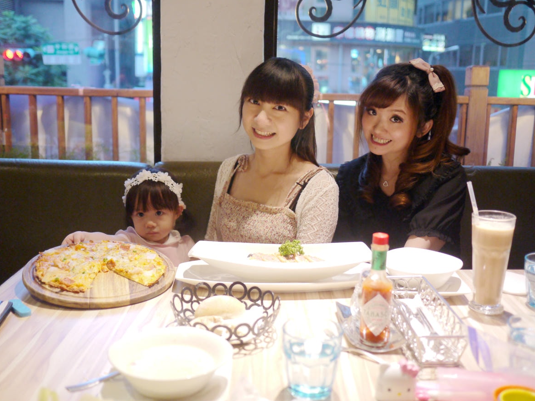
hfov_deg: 45.8
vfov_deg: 35.1
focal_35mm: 41
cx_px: 269
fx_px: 634
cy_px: 202
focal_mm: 20
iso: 500
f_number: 1.7
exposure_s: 1/60
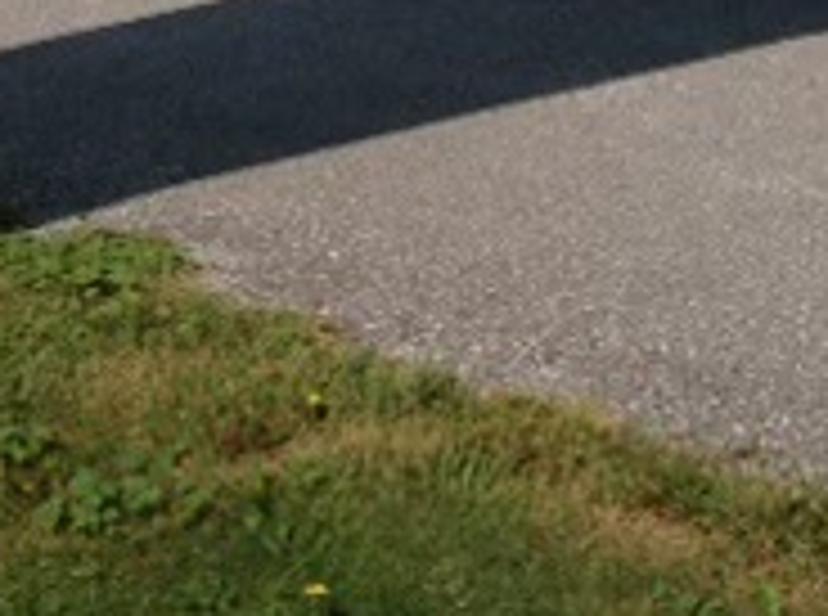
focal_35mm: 122
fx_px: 2911
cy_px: -450
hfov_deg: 15.2
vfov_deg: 11.3
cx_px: 1156
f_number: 2.4
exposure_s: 1/3788
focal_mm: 4.28
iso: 64
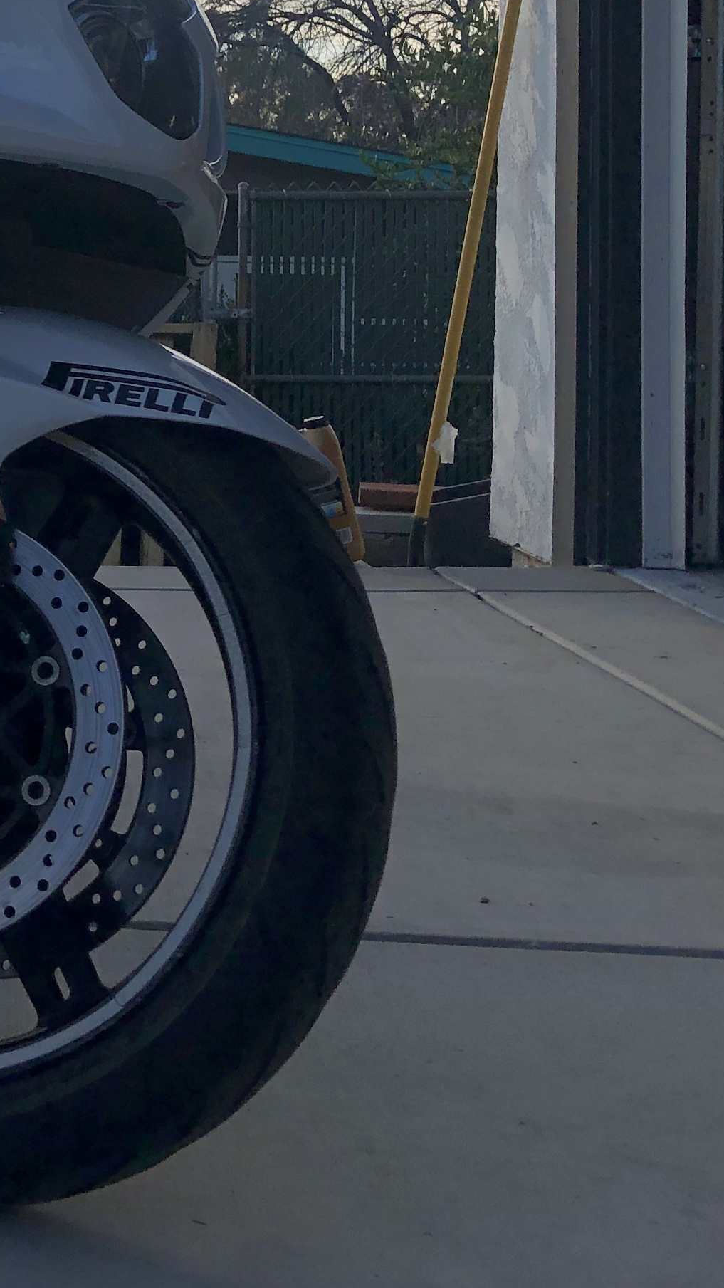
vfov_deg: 30.4
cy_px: 286
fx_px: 2322
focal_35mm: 68
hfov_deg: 16.2
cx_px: -359
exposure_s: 1/1656
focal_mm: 3.99
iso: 20
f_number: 1.8
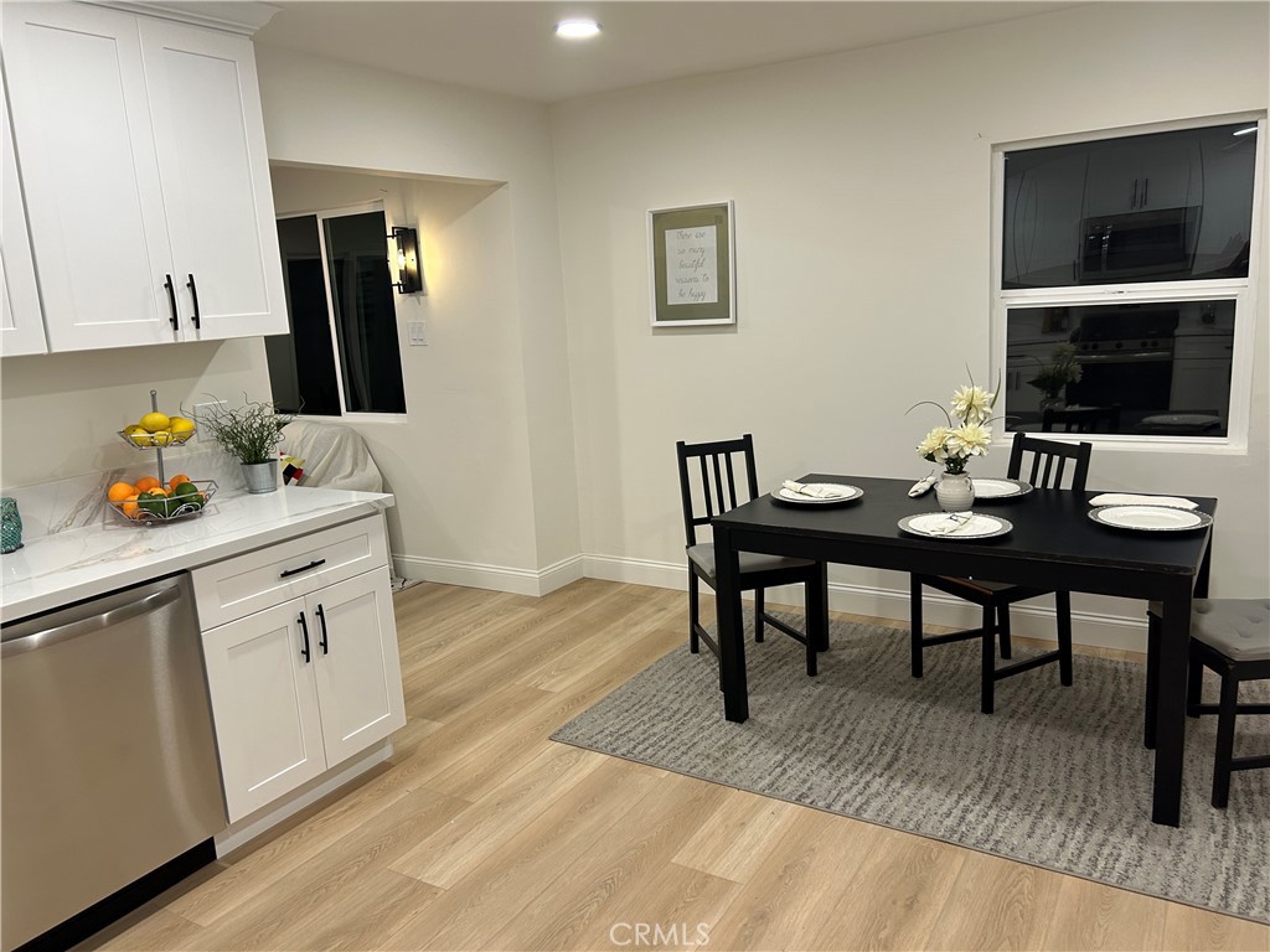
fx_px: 954
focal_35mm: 26
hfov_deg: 67.3
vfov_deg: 53.1
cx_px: 635
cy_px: 476
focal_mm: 5.7
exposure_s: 1/120
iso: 100
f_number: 1.5
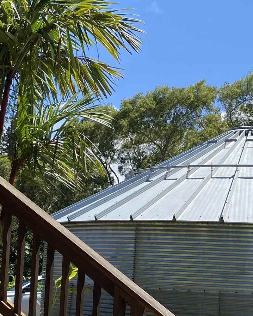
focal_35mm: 78
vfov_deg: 24.2
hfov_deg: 19.5
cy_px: 228
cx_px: 186
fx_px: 730
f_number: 1.8
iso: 32
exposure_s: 1/1754
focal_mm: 4.25
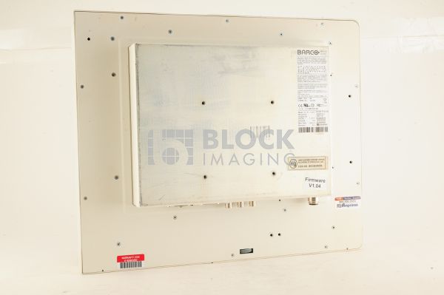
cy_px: 148
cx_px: 222
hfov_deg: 39.6
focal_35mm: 50
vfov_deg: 26.9
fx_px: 616
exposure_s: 1/125
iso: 1600
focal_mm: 50
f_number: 14
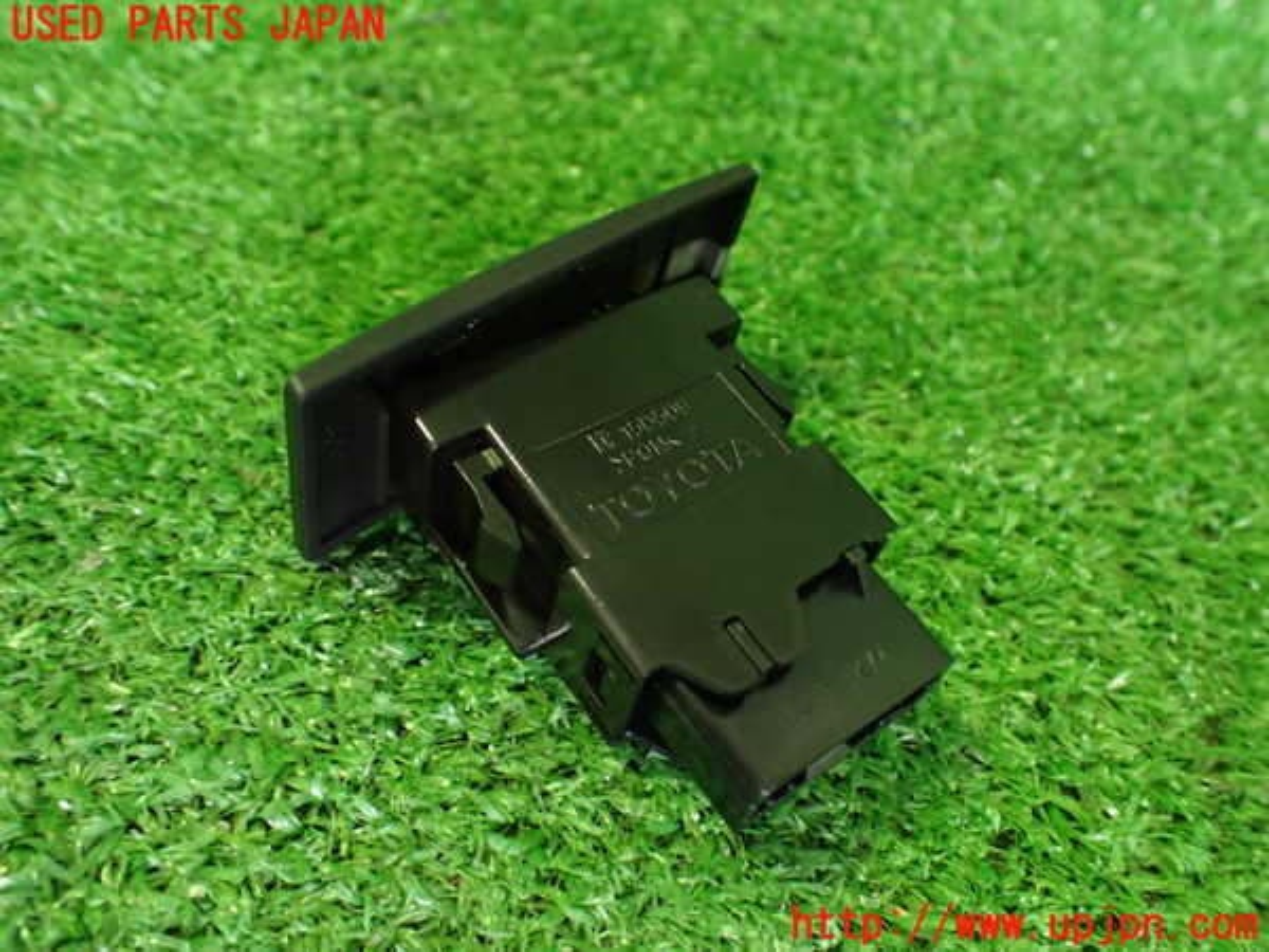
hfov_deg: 60.0
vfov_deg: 46.8
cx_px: 634
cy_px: 476
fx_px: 1100
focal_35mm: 30
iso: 1000
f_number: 2.3
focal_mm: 5.4
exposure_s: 1/30
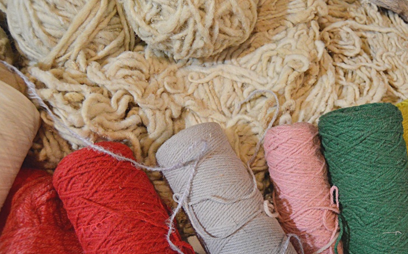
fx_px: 422
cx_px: 272
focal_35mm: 38
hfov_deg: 50.6
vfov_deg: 33.4
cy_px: 156
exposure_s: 1/60
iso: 2500
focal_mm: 18
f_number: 3.5
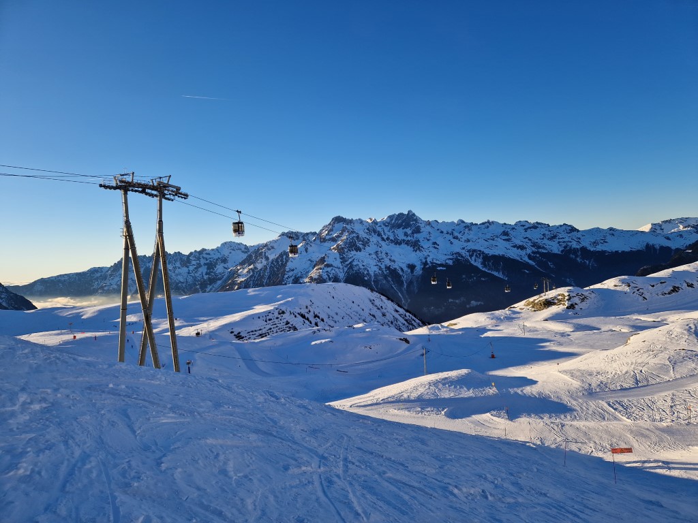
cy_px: 262
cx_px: 349
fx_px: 464
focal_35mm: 23
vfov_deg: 58.9
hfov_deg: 73.9
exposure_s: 1/1112
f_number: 1.8
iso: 50
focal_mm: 5.4
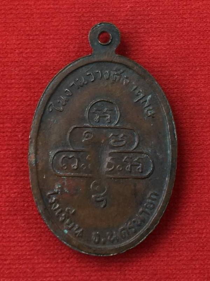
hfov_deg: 48.2
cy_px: 140
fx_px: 235
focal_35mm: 29
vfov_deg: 61.7
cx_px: 105
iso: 32
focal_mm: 4.15
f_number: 2.2
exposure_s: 1/33
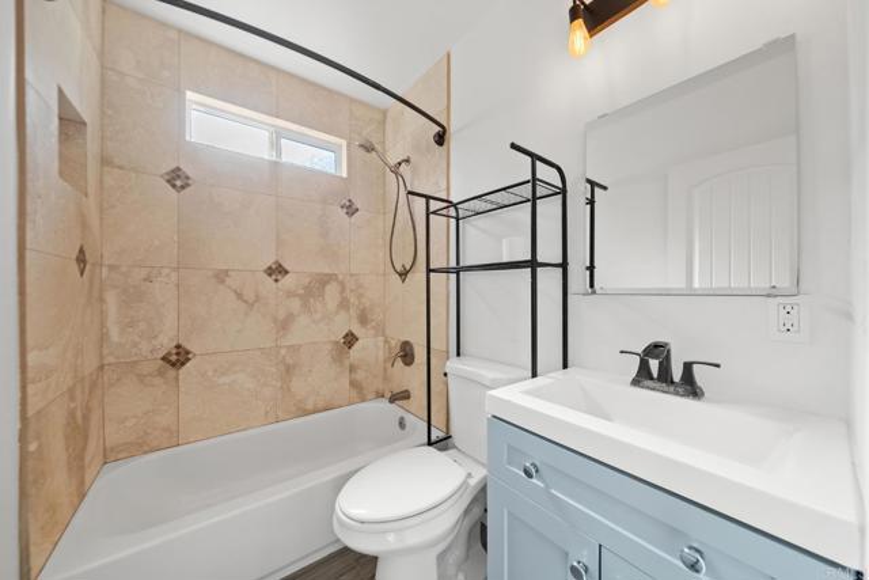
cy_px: 290
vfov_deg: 90.0
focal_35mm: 12
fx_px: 290
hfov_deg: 112.6
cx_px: 434
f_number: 6.3
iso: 250
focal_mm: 12
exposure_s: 1/5
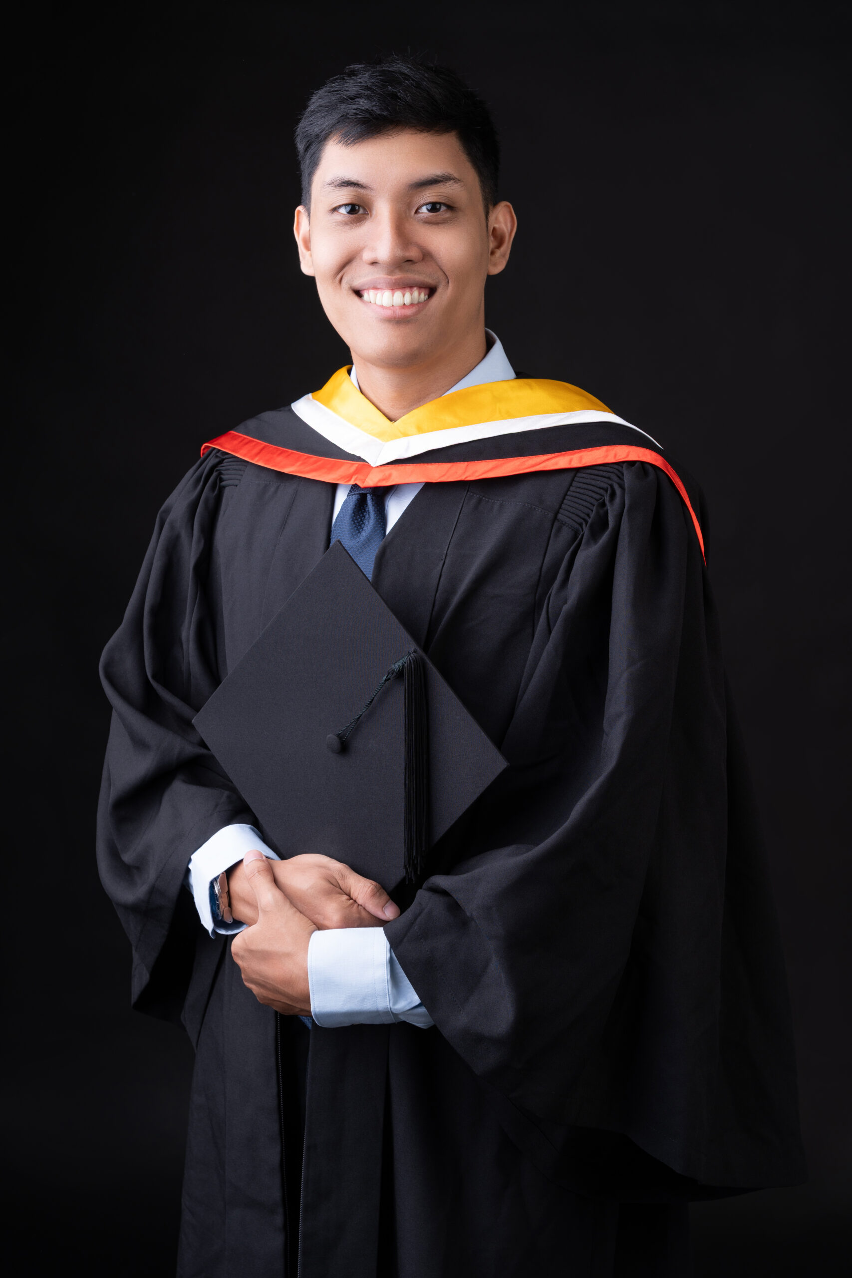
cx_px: 426
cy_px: 639
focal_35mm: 66
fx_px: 2343
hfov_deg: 20.6
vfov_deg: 30.5
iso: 160
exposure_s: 1/125
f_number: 8
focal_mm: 66
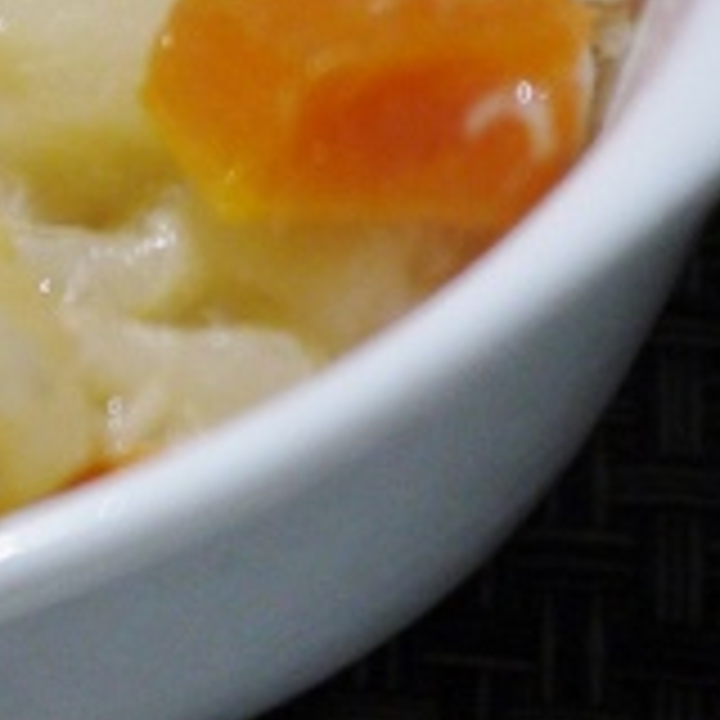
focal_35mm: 99
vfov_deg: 17.1
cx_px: -261
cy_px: -40
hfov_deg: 16.4
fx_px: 2330
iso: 400
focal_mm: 14
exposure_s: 1/60
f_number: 2.5
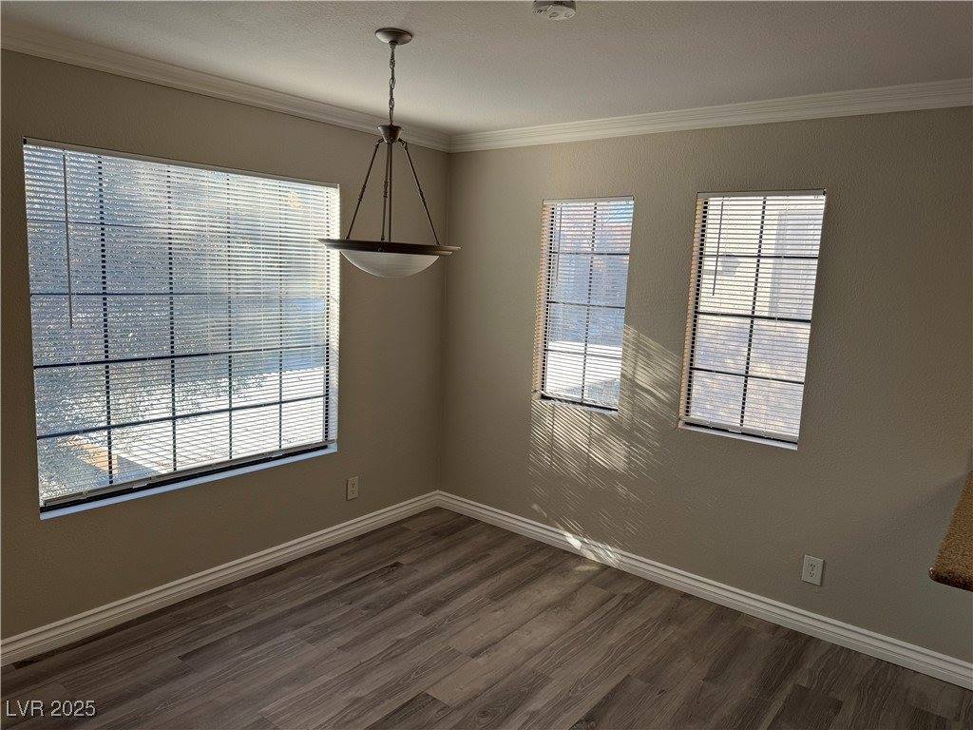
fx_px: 675
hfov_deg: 71.6
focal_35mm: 24
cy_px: 365
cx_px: 486
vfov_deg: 56.8
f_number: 1.78
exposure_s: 1/544
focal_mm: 6.76
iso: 80
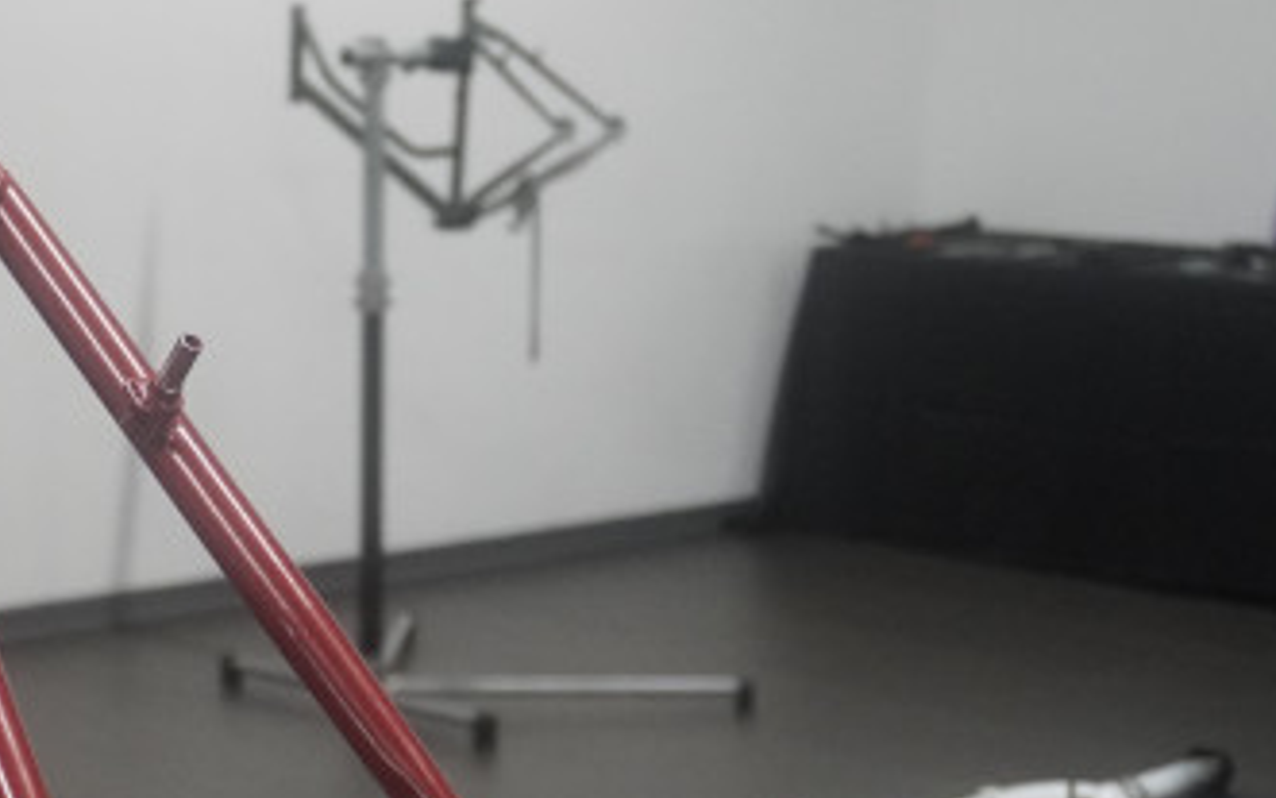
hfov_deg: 21.1
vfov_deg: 14.2
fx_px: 3208
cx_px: -208
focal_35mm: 92
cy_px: 495
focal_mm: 25
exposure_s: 1/160
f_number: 4.5
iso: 2500
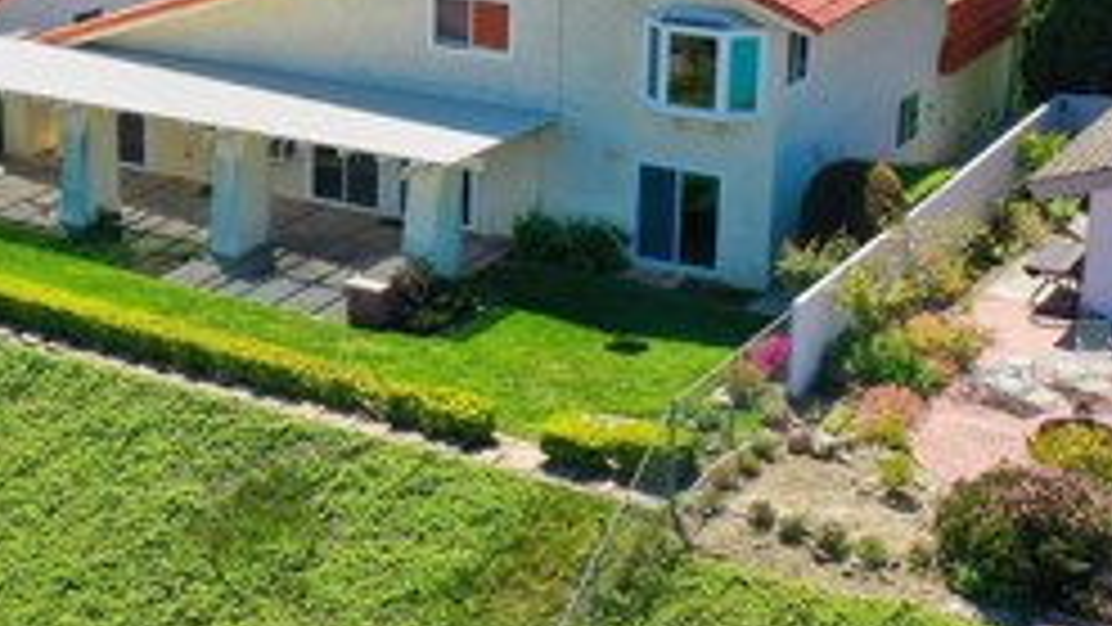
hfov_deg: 27.4
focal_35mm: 76
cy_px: 133
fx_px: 2241
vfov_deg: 15.8
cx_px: 257
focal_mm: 10.26
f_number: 5.6
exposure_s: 1/320
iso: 100
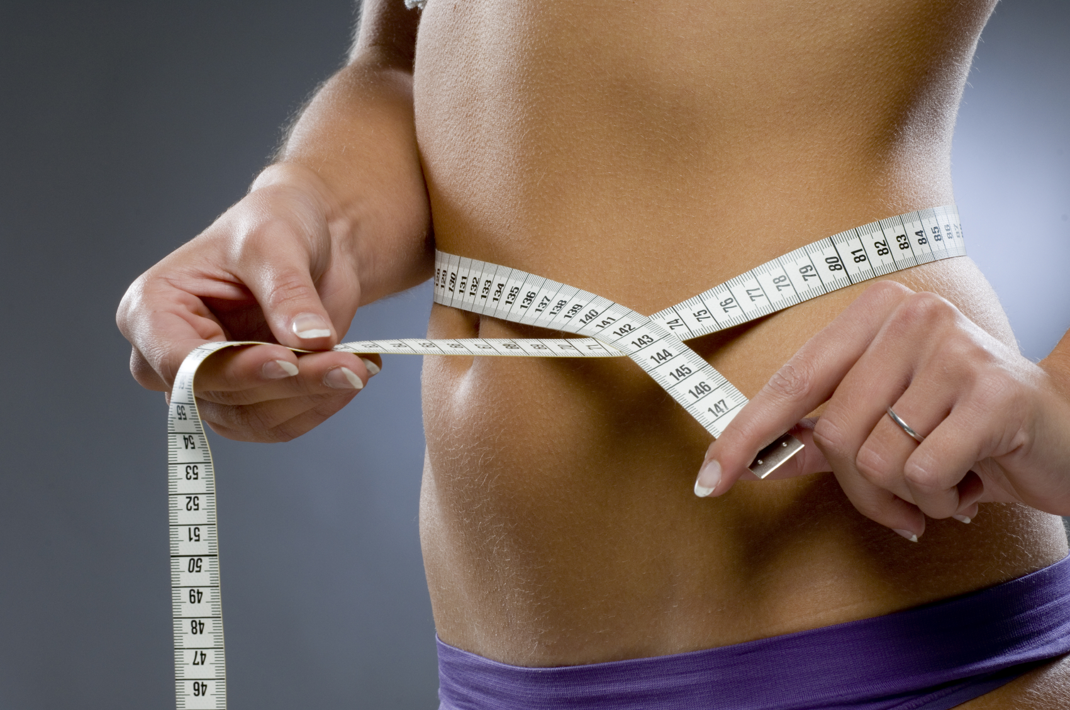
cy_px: 355
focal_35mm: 128
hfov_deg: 16.1
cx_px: 535
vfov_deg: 10.7
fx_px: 3784
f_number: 17
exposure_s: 1/60
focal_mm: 85
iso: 100
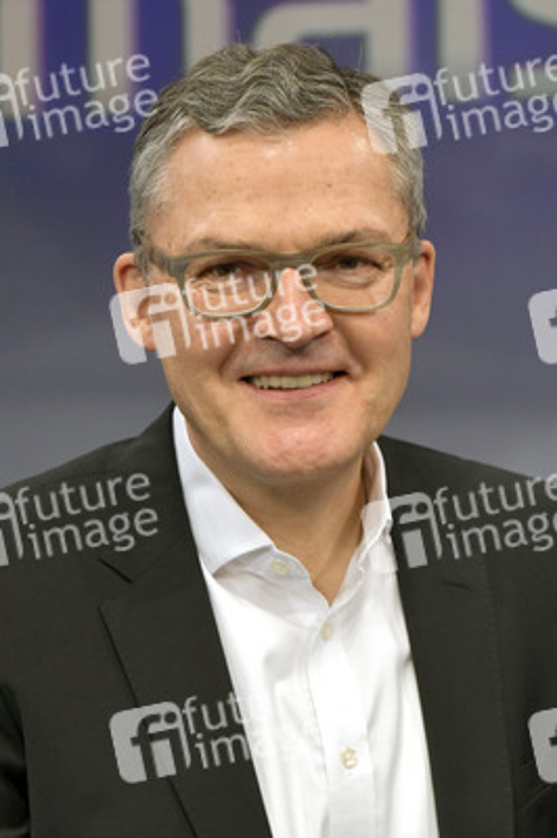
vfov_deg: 32.4
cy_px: 419
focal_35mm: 62
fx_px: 1441
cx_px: 278
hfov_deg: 21.9
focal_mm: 62
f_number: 6.3
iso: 1600
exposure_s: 1/200
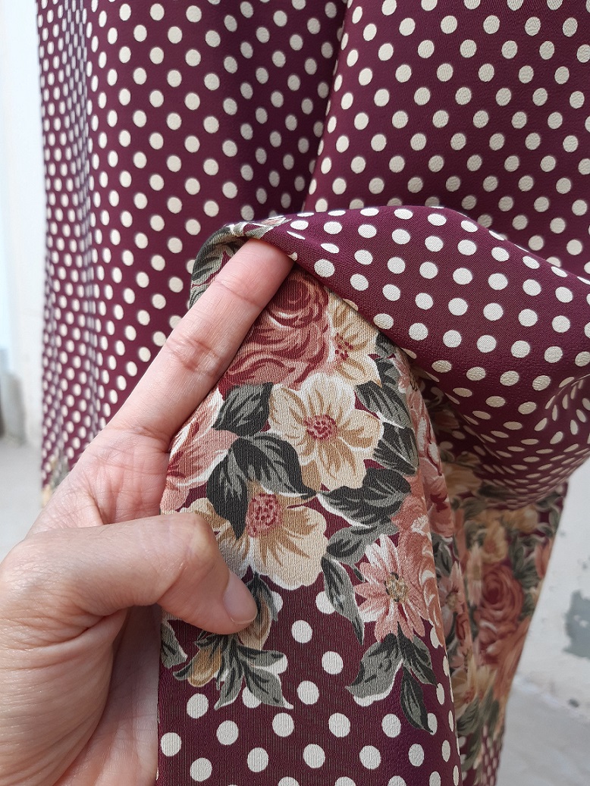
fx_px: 591
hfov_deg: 53.1
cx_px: 295
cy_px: 393
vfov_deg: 67.3
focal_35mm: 26
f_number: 1.7
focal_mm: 3.92
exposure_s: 1/120
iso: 40
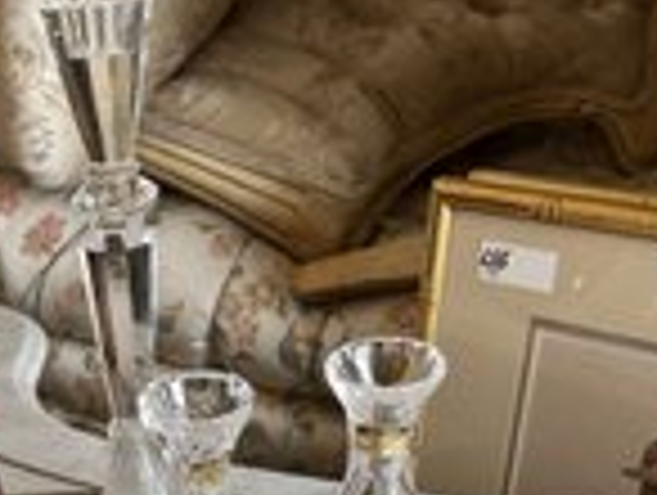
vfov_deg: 22.9
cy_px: 524
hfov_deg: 30.2
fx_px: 1160
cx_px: 56
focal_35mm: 61
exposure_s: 1/120
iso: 125
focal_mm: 5.1
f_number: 1.6
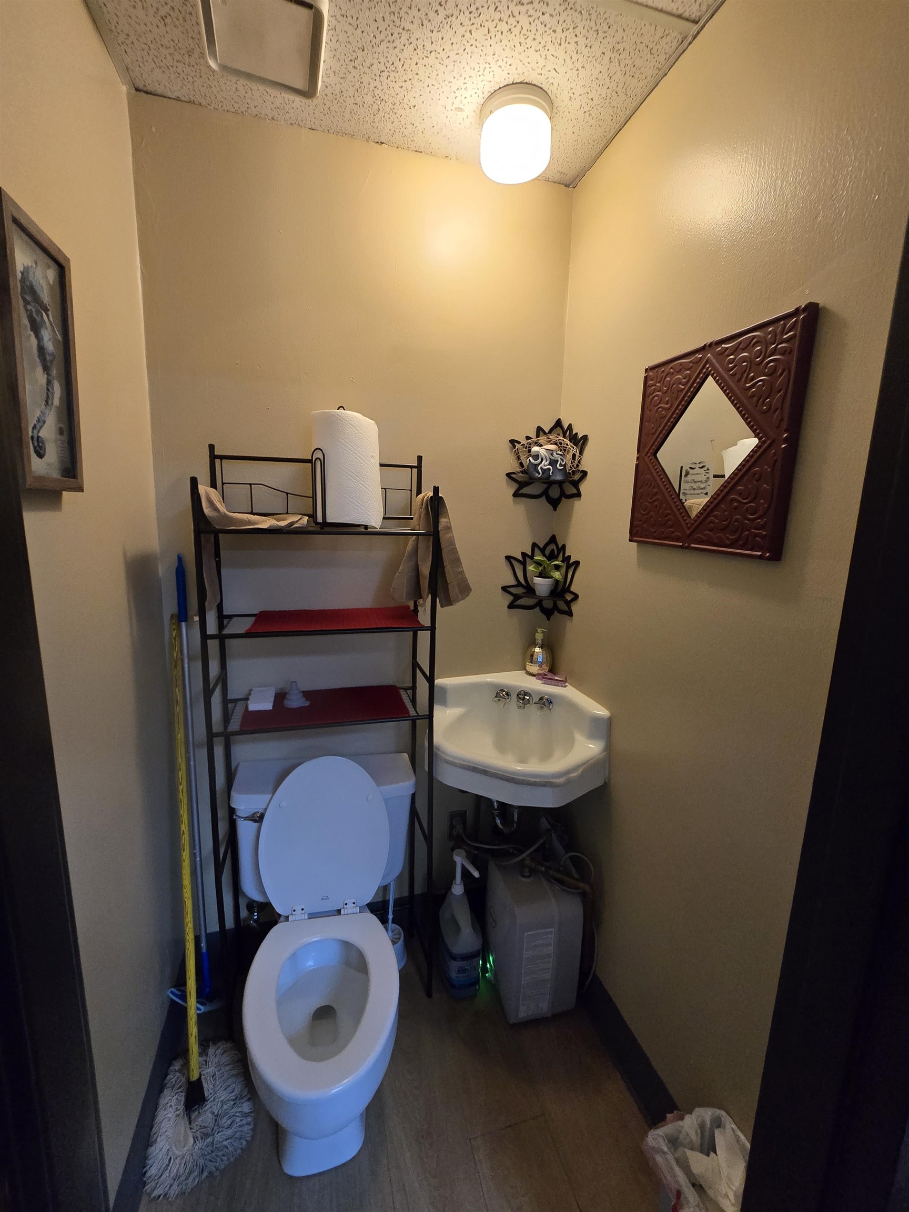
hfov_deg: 89.9
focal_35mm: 13
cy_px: 606
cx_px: 454
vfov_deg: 106.2
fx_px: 455
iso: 800
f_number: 2.2
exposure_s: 1/60
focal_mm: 2.2
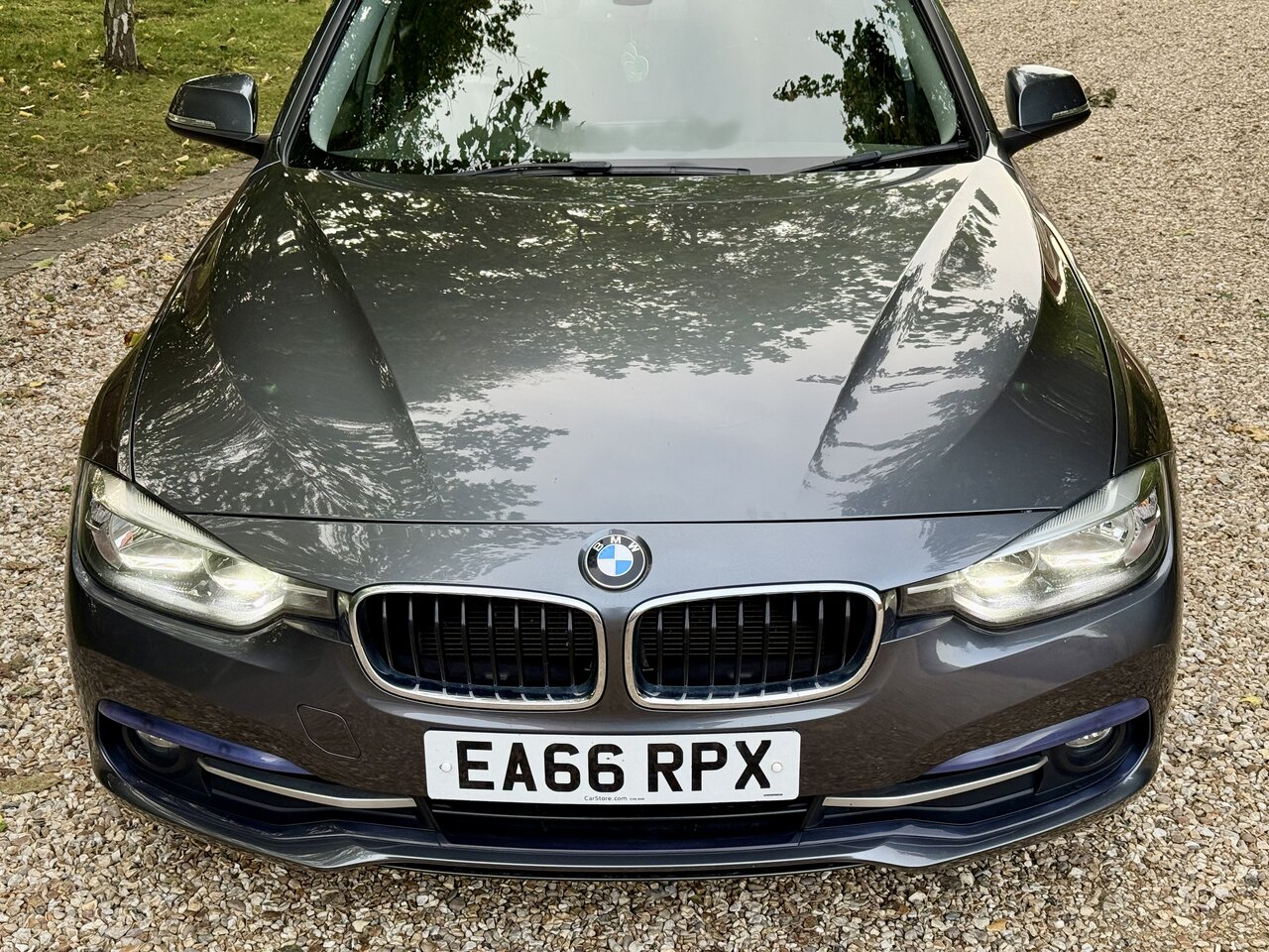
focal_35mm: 48
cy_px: 476
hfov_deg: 39.7
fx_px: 1760
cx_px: 634
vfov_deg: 30.3
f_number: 1.78
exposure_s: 1/177
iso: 160
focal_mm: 6.76
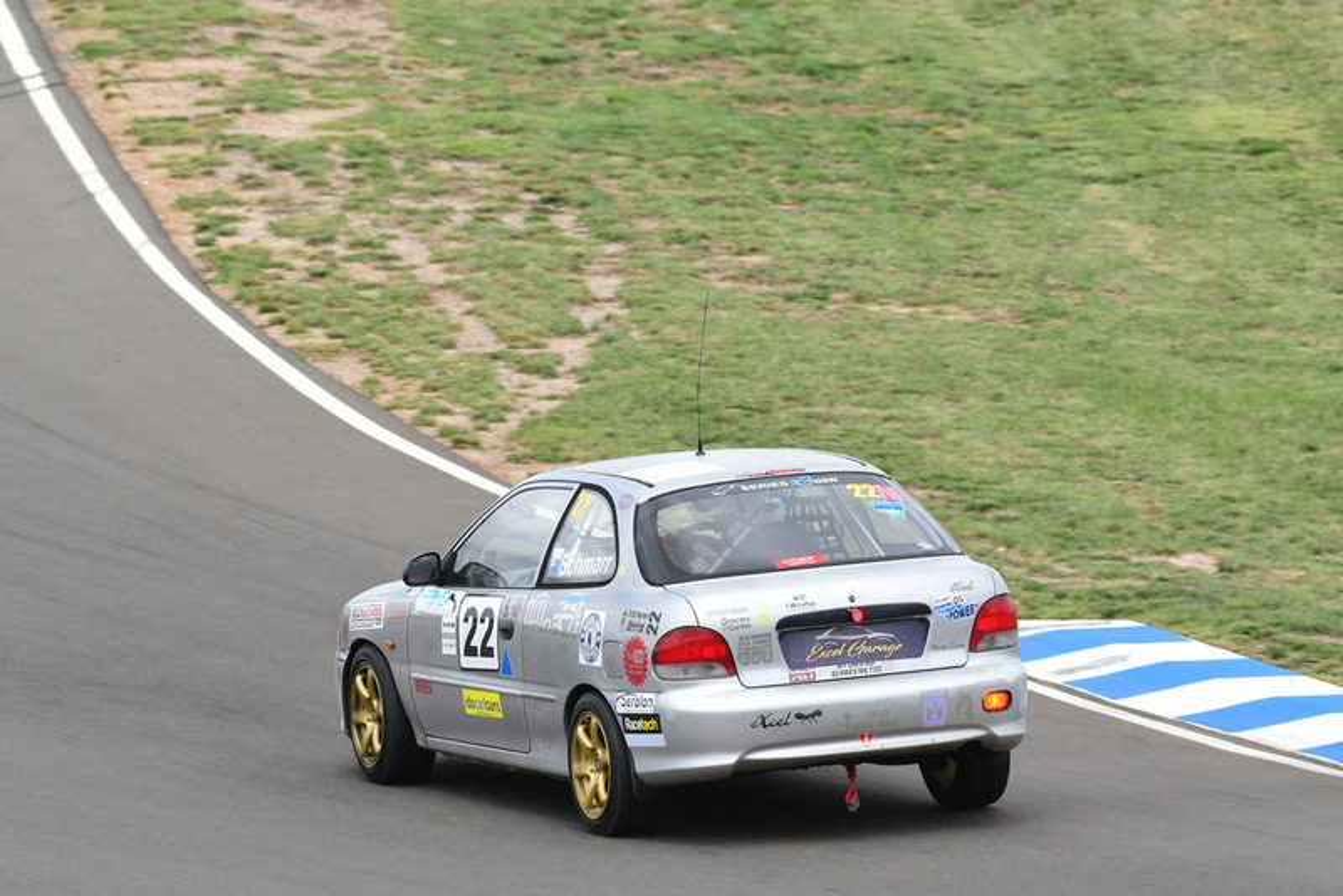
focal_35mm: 720
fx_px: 26868
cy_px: 448
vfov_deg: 1.9
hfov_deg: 2.9
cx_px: 672
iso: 640
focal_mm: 480
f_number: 10
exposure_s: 1/640
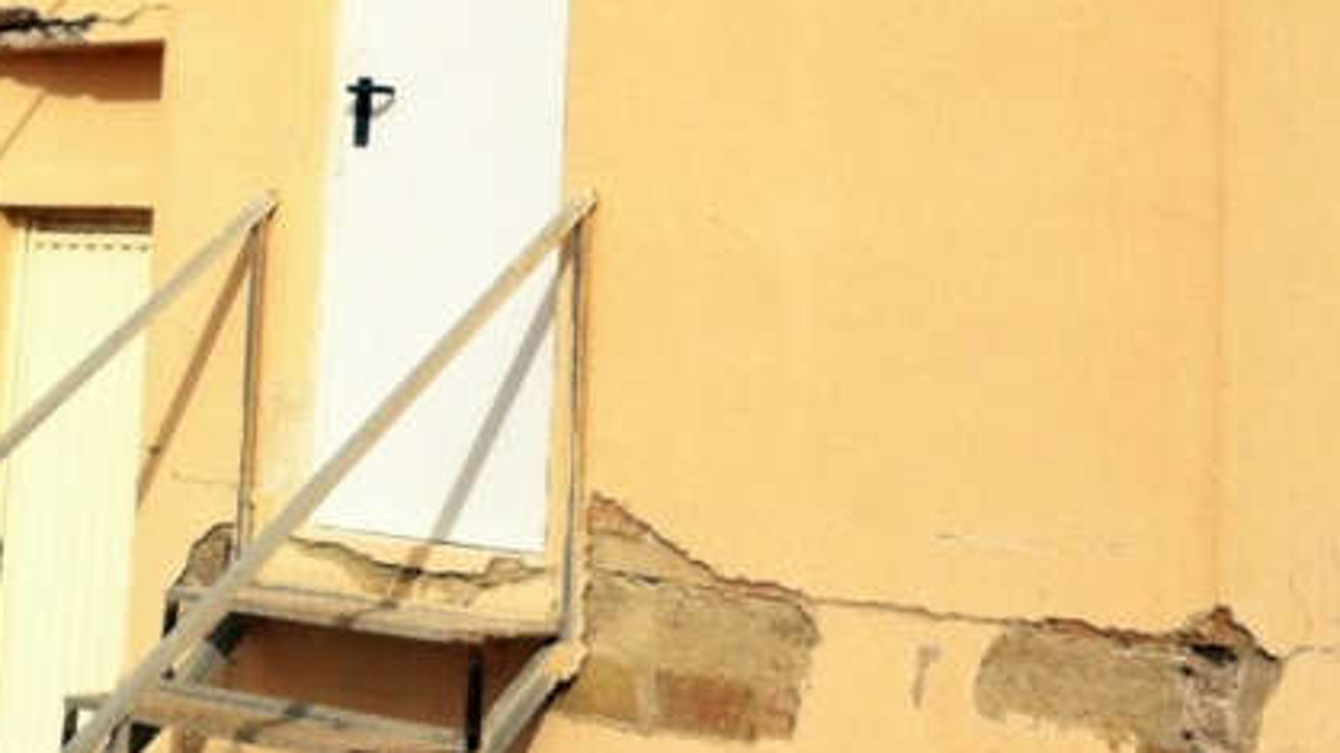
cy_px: -3
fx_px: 2913
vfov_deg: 14.5
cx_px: 449
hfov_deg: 25.8
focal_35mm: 82
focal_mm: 3.85
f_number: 2.8
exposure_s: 1/3352
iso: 125
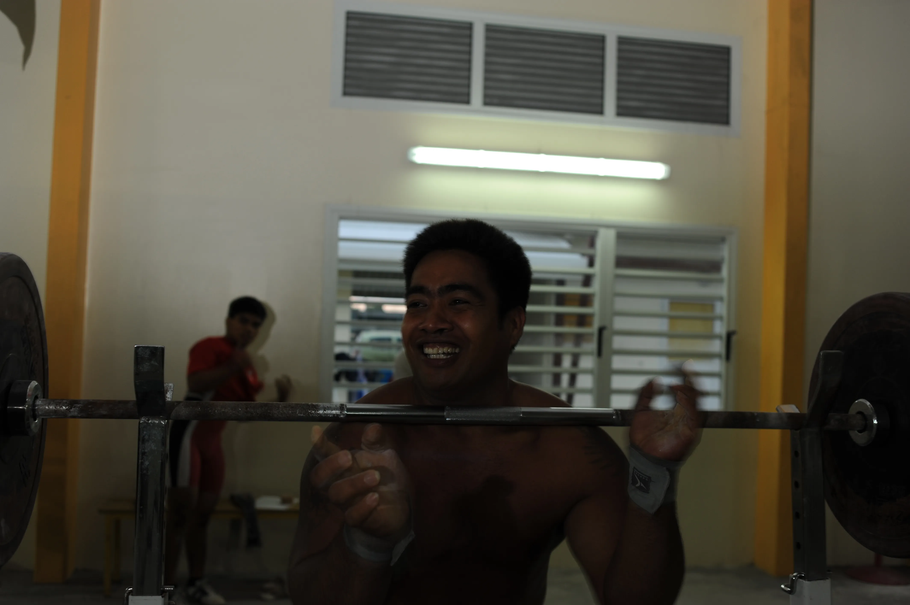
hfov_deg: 54.5
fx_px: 884
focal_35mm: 35
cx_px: 455
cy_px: 302
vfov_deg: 37.8
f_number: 4
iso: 200
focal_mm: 35
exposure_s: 1/30
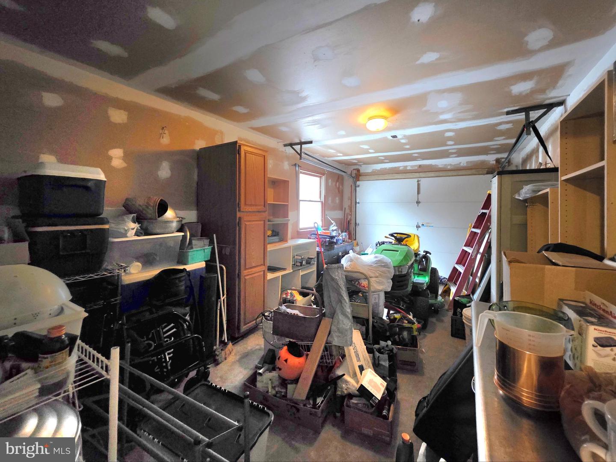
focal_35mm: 13
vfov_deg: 89.9
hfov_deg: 106.2
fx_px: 231
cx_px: 308
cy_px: 231
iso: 1000
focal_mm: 2.2
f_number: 1.9
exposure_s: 1/24
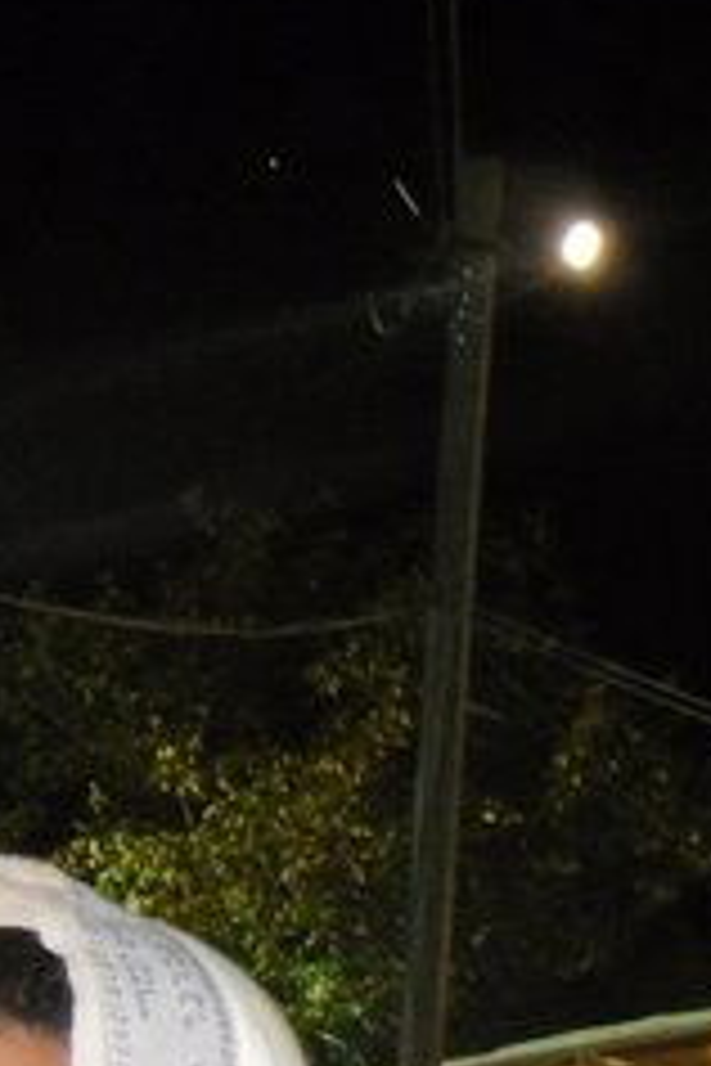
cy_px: 796
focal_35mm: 157
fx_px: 4651
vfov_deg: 13.0
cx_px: 1606
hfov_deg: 8.2
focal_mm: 6.3
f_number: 3.5
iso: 200
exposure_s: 1/45
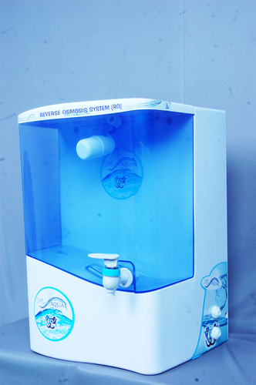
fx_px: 545
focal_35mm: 51
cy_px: 192
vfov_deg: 38.9
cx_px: 128
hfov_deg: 26.4
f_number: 14
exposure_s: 1/160
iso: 200
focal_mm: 34
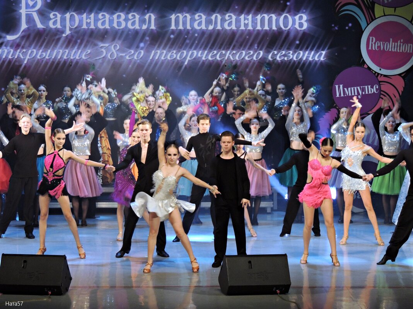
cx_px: 206
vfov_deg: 10.2
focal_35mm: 145
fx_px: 1730
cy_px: 154
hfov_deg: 13.6
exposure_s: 1/80
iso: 400
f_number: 4.4
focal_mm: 25.8
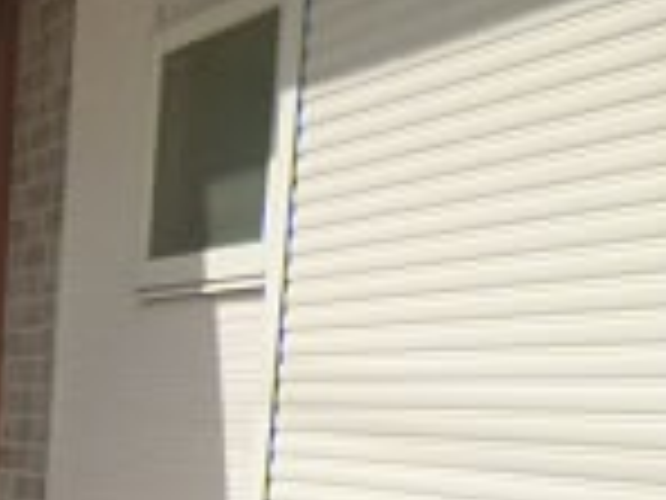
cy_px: 838
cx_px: -549
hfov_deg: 16.7
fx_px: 1866
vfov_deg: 13.9
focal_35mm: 97
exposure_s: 1/200
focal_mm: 4.3
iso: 100
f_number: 9
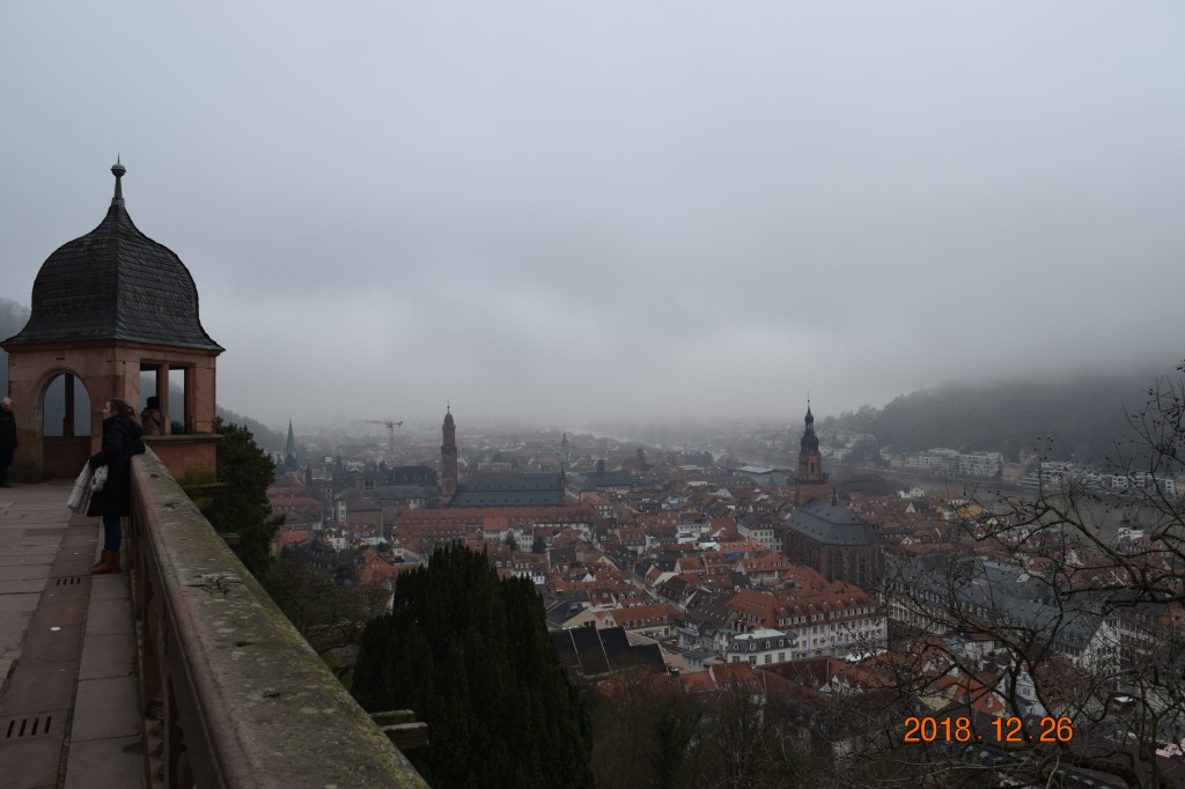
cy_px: 394
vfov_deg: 47.9
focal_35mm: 27
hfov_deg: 67.4
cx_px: 592
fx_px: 888
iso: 400
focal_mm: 18
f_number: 8
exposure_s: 1/250
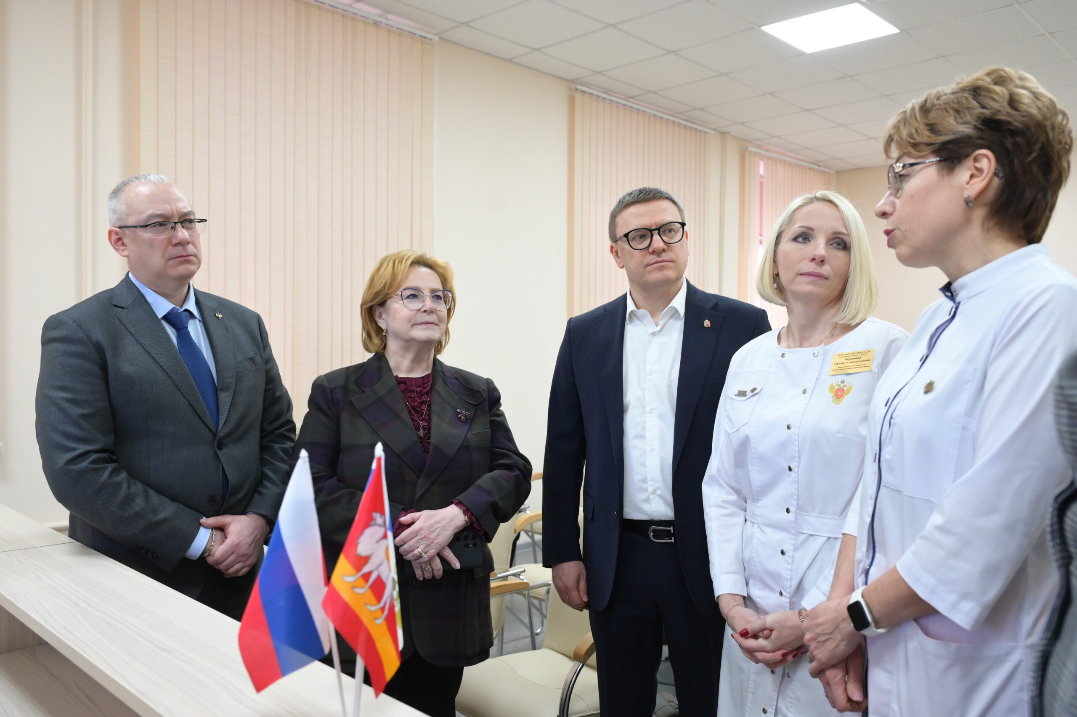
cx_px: 538
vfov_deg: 44.9
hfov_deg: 63.7
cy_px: 358
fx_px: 867
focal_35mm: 29
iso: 3200
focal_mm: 29
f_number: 4.5
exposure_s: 1/200
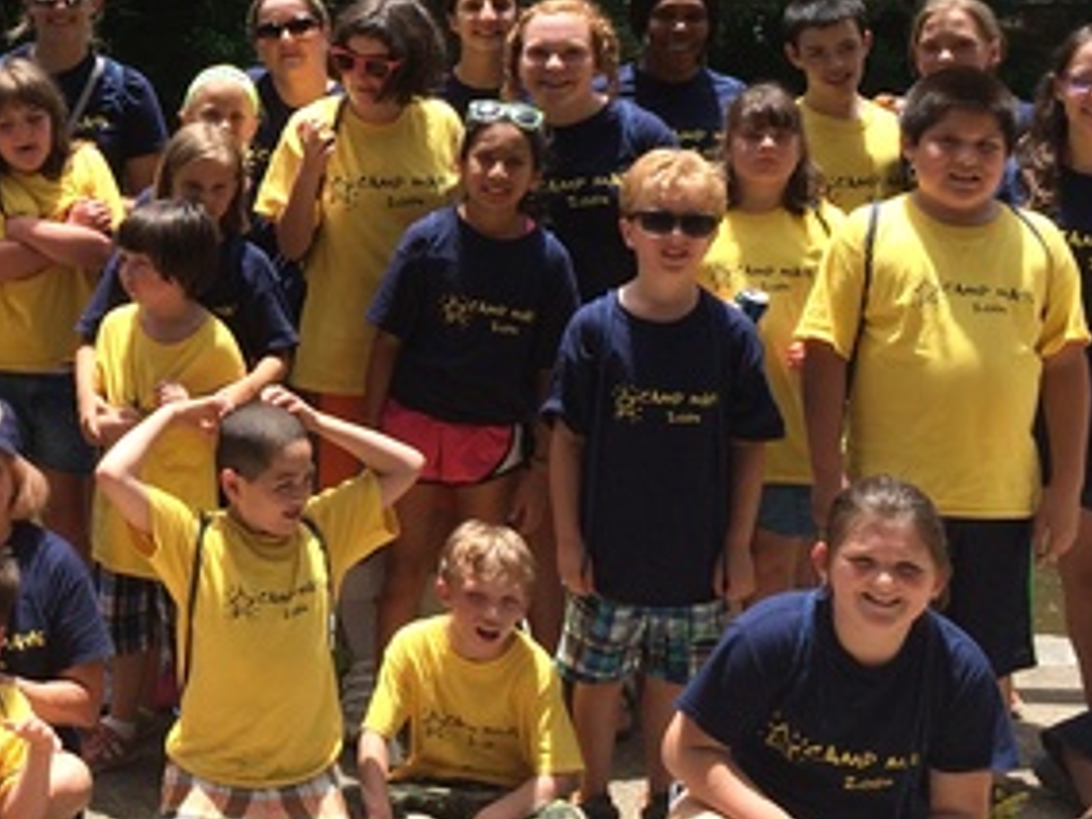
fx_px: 2398
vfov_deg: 19.2
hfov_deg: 24.6
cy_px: 177
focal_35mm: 76
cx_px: 27
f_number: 2.2
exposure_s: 1/1208
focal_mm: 4.12
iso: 32
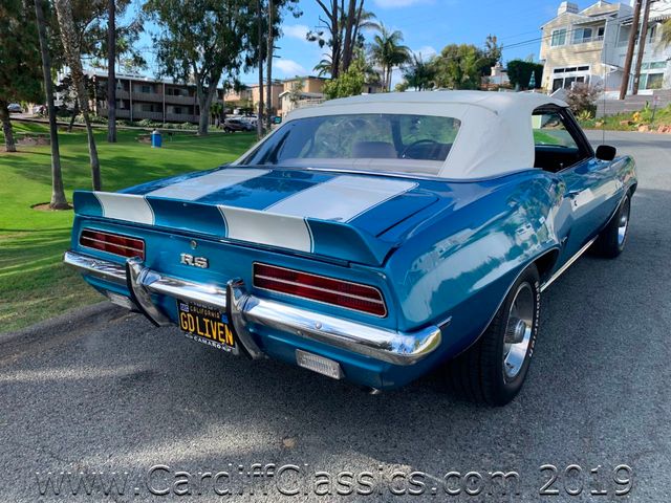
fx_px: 504
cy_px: 252
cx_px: 336
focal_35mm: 26
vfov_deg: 53.1
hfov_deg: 67.3
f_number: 1.8
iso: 25
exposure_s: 1/894
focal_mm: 4.25
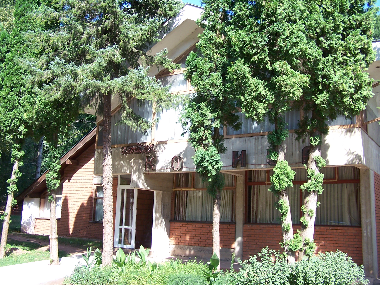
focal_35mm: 38
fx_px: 417
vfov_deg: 37.7
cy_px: 142
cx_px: 190
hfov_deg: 49.0
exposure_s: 1/250
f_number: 2.8
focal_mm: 6.3
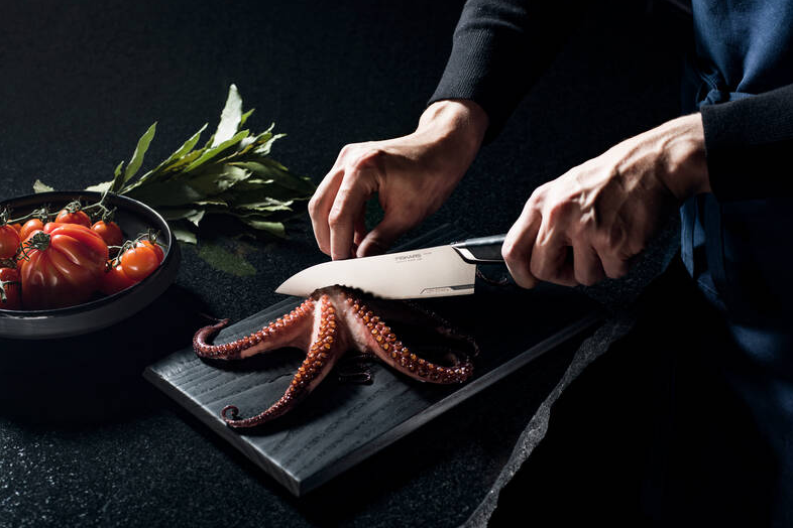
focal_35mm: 54
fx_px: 1189
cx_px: 394
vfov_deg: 25.0
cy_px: 290
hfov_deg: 36.9
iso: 100
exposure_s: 1/500
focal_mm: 80
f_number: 8
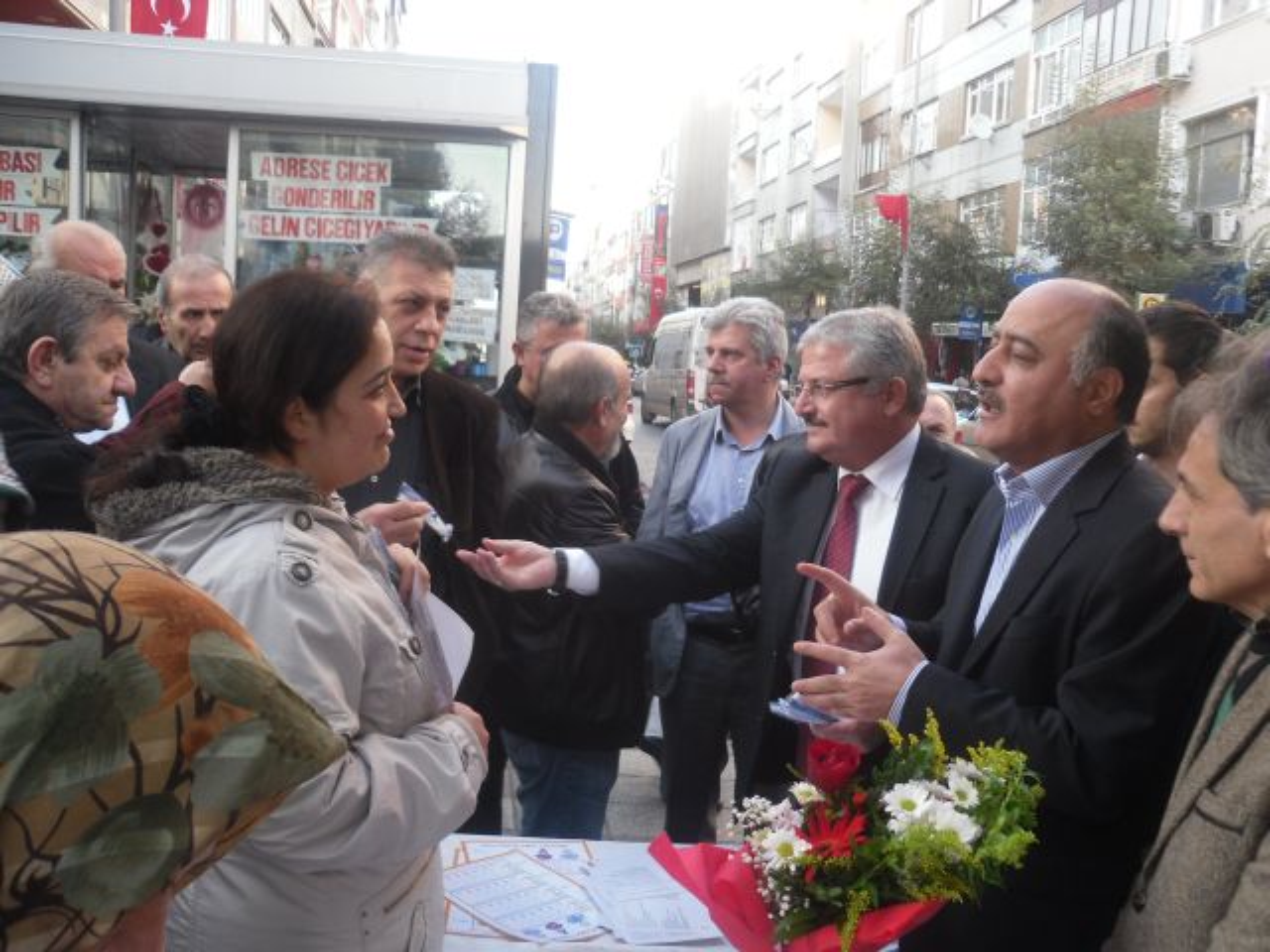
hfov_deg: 54.0
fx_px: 1247
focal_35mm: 34
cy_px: 476
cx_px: 635
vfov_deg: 41.8
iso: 100
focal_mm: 6
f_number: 2.8
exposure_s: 1/90
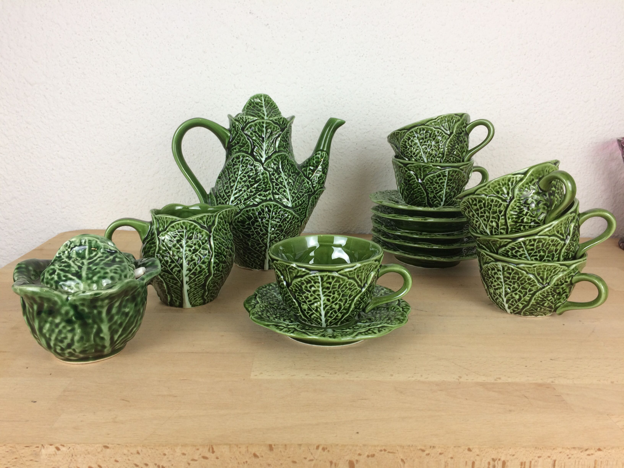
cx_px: 312
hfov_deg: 61.7
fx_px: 523
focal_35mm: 29
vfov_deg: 48.2
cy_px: 234
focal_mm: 4.15
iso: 32
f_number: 2.2
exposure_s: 1/50
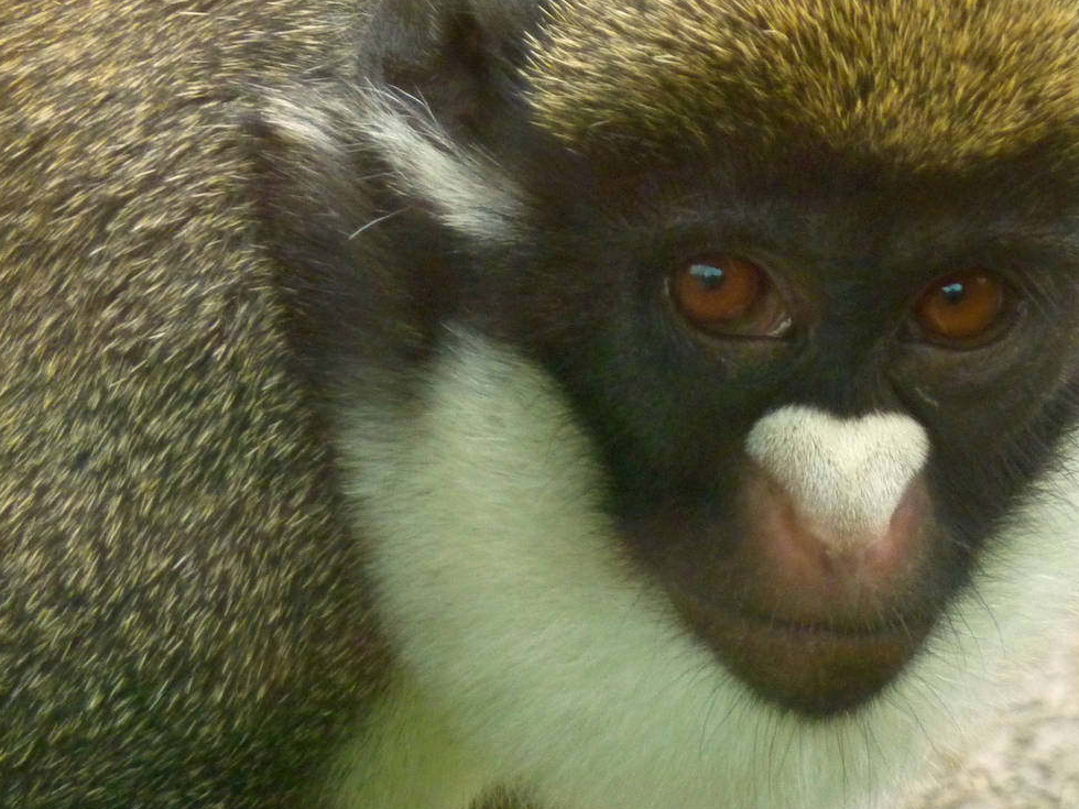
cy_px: 188
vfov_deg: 3.0
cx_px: 715
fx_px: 15274
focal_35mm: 490
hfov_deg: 4.0
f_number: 4.9
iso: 320
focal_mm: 49.2
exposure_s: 1/250
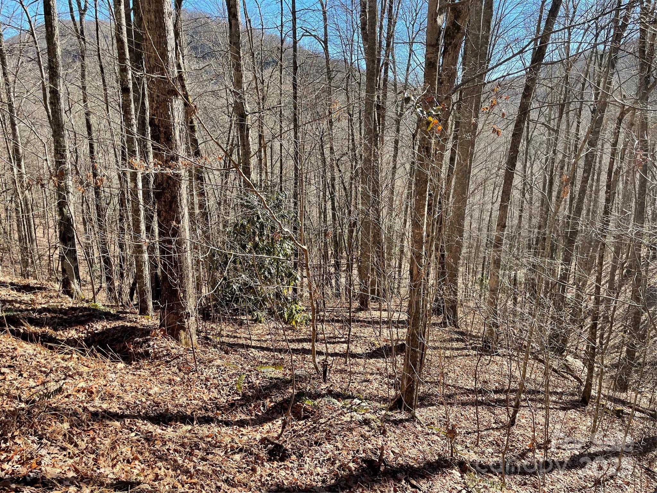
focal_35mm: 26
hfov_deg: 67.3
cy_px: 246
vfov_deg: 53.1
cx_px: 328
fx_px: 493
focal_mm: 4.2
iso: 32
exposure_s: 1/725
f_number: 1.6
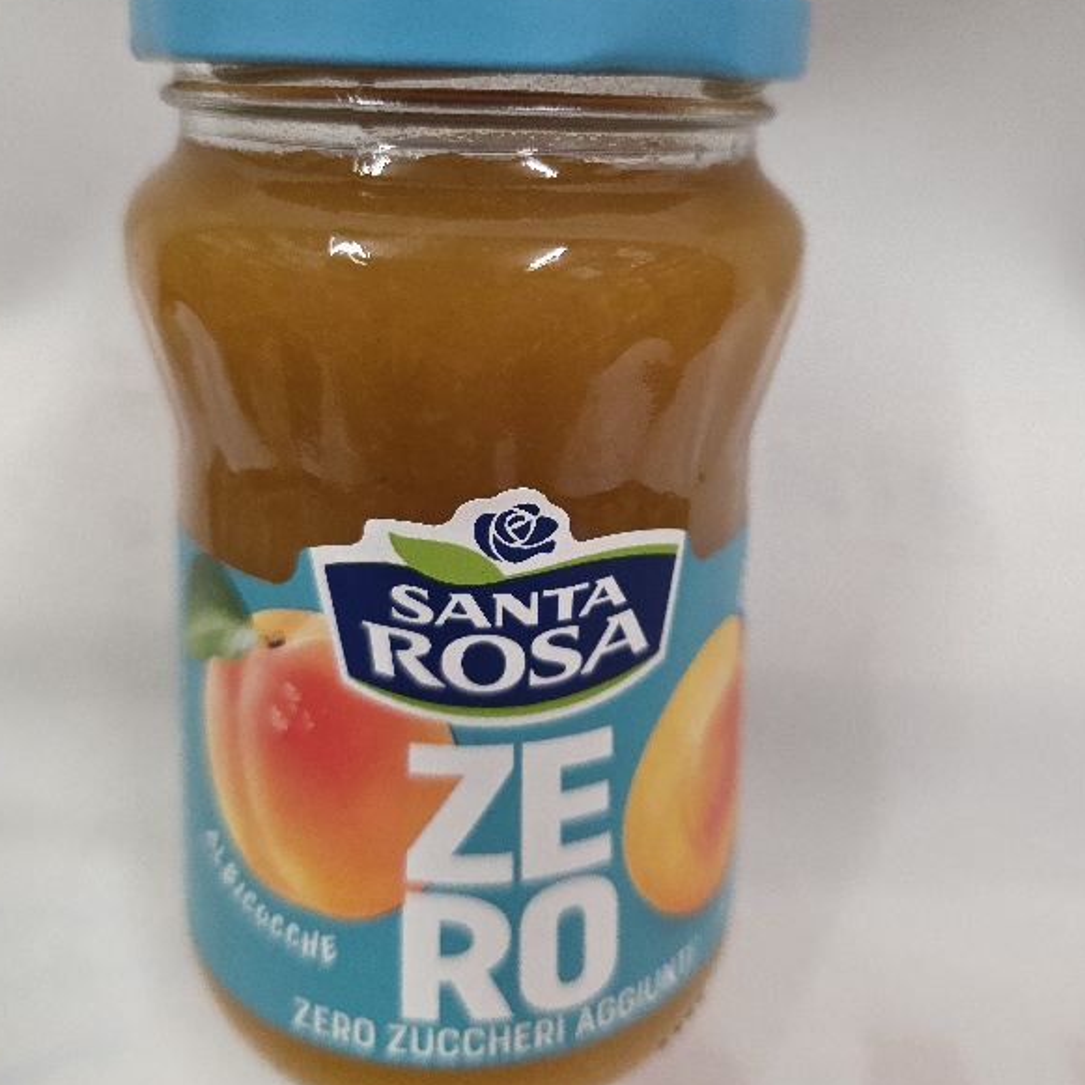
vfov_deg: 57.0
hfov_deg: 57.3
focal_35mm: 28
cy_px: 450
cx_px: 534
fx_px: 993
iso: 500
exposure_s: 1/101
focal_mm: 6.3
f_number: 1.7
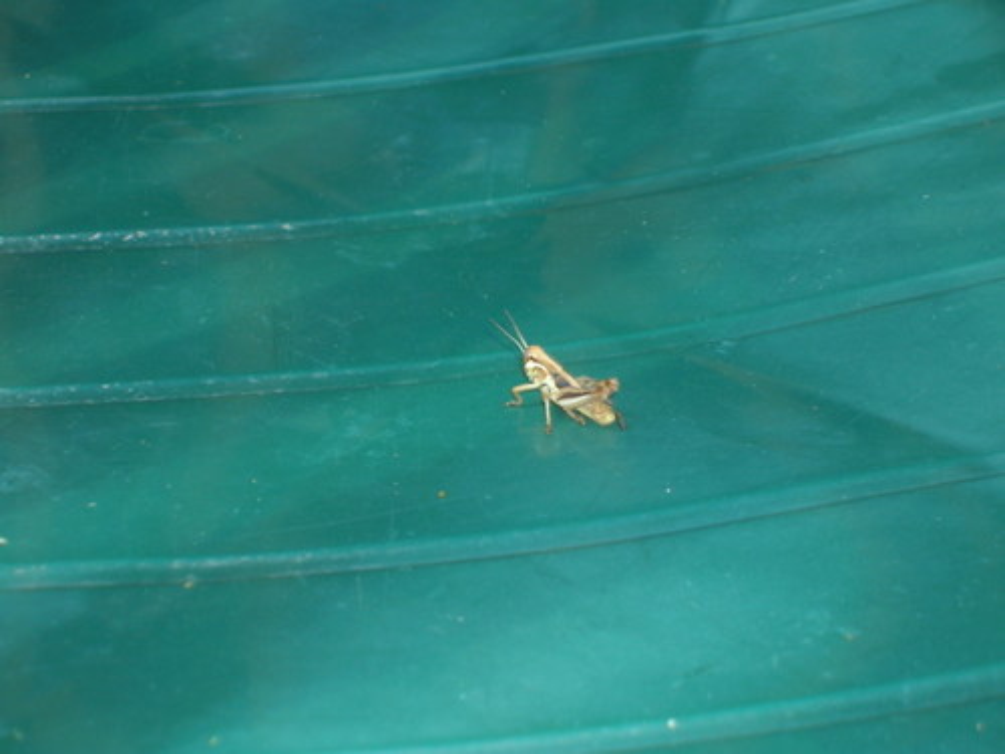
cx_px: 502
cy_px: 377
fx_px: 2961
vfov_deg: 14.5
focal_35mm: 102
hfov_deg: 19.3
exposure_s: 1/60.1
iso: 50
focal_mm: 17.1
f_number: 4.9
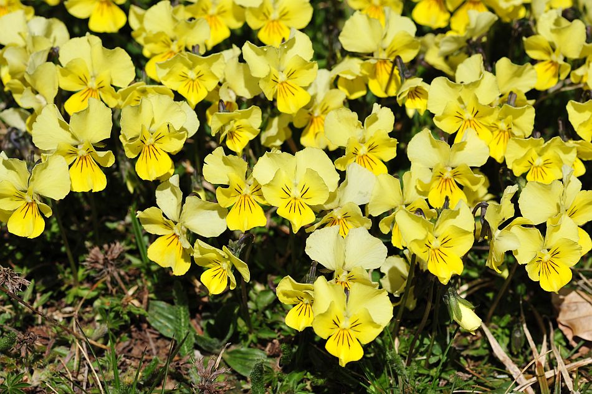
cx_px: 296
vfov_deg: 13.0
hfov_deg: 19.5
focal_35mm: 105
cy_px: 197
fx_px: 1725
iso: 400
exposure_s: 1/640
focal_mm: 105
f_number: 13
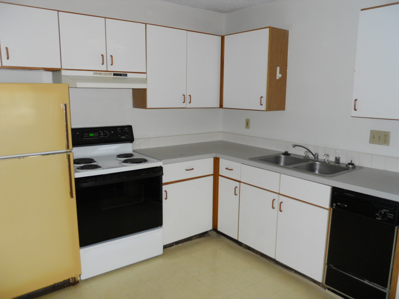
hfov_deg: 63.4
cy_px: 150
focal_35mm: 28
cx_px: 200
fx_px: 323
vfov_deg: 49.7
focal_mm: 5
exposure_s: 1/25
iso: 125
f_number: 2.7
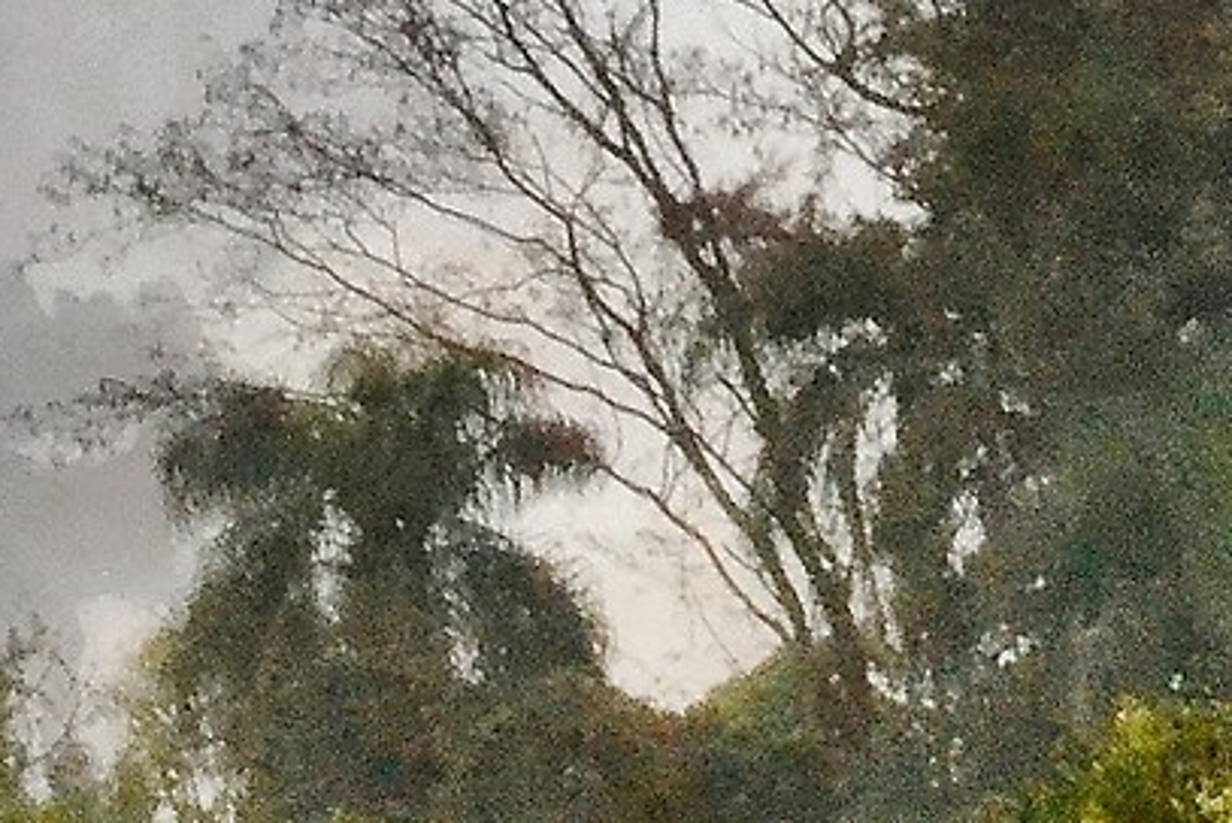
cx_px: 2016
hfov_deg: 4.2
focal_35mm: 486
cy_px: -448
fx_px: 16641
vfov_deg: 2.8
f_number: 20
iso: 3200
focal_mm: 55
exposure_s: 1/30
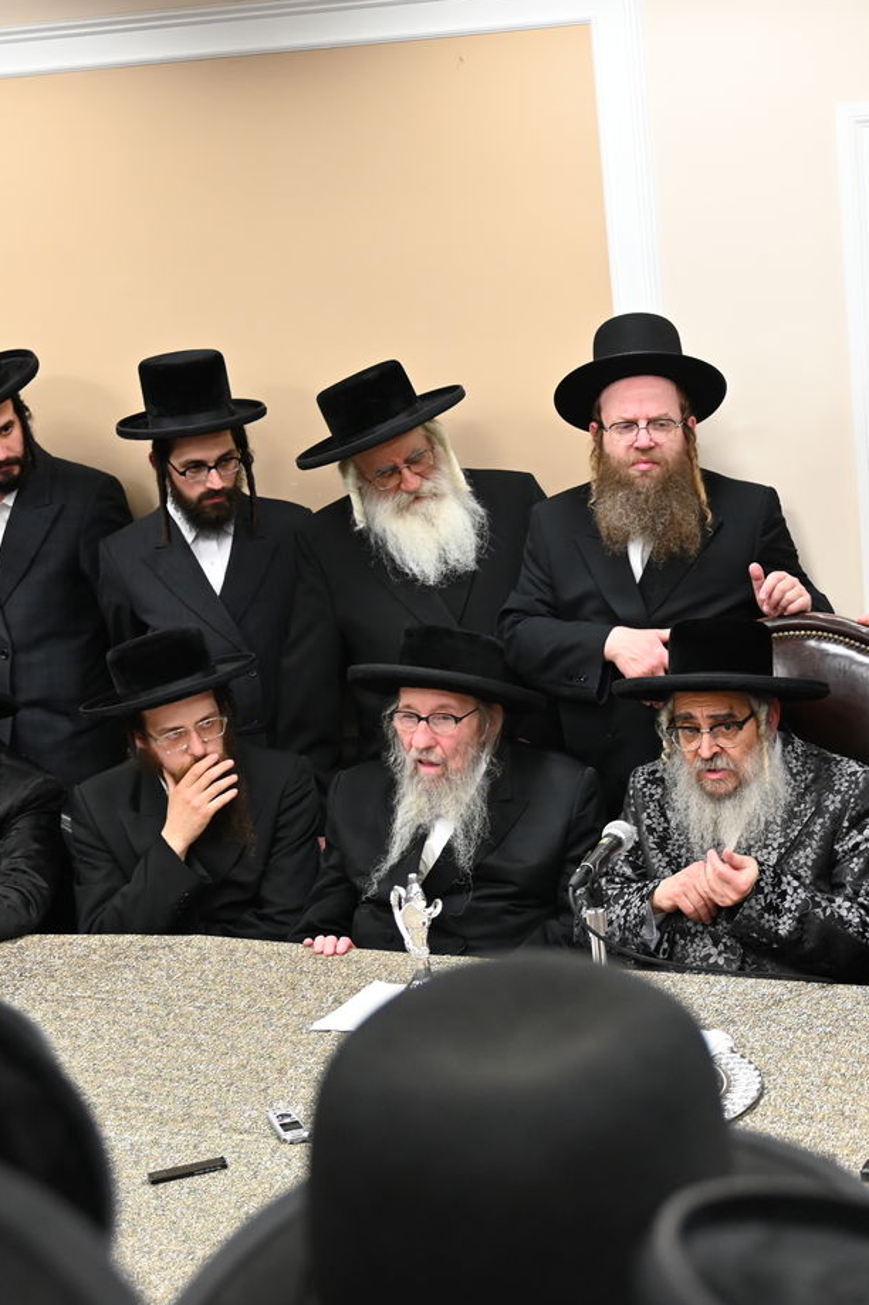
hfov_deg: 20.9
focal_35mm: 64
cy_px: 655
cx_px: 717
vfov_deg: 31.4
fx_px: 2319
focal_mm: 28
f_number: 2.8
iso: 1250
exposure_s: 1/125
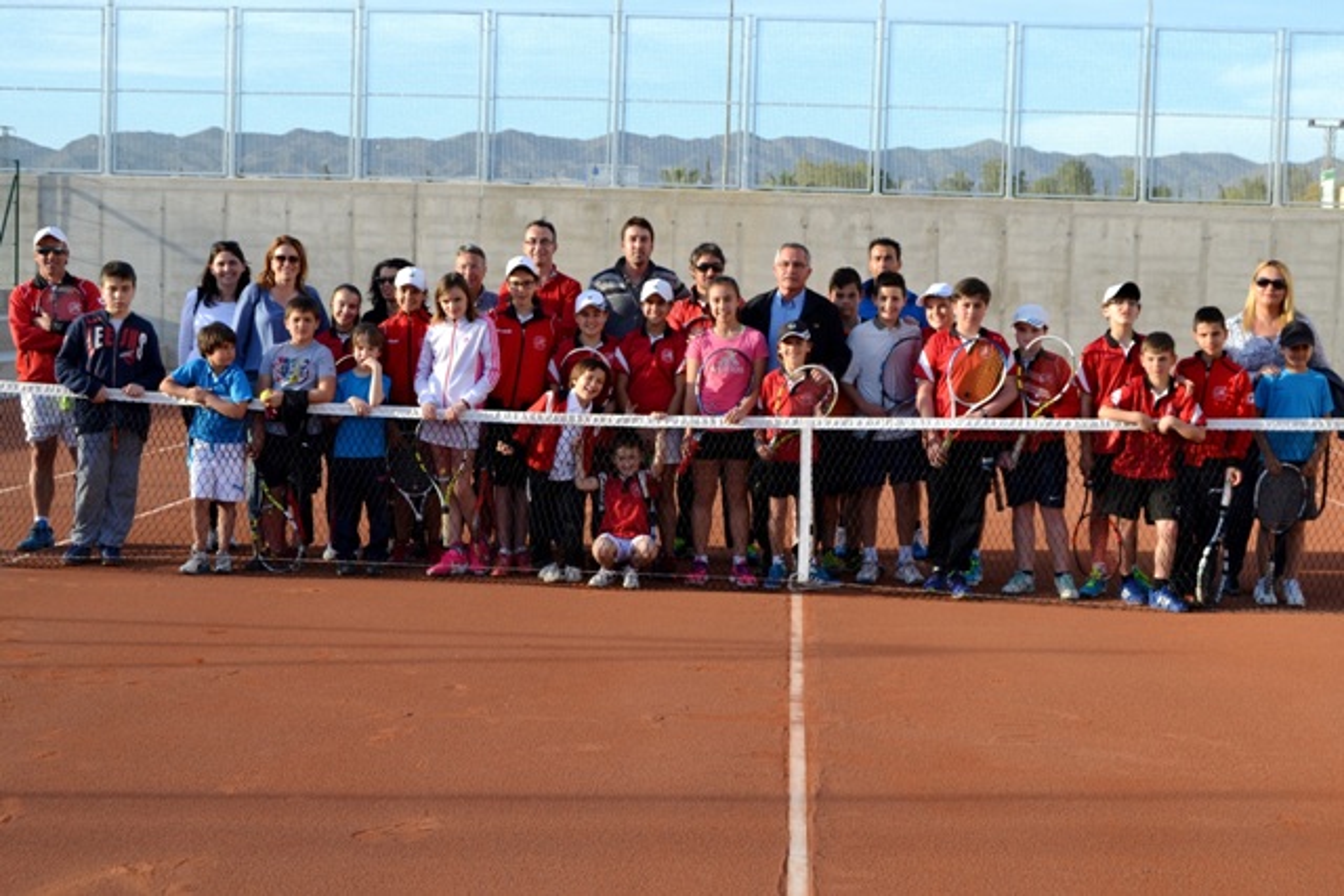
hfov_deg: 46.4
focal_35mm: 42
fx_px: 1568
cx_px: 672
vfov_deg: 31.9
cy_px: 448
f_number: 6.3
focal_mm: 28
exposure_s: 1/160
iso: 100
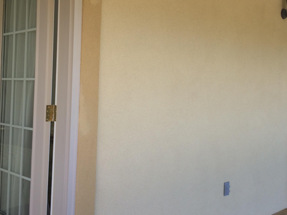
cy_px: 87
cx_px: 164
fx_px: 340
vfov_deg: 35.0
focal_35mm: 41
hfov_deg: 45.7
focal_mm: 4.15
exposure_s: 1/244
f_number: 2.2
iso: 32
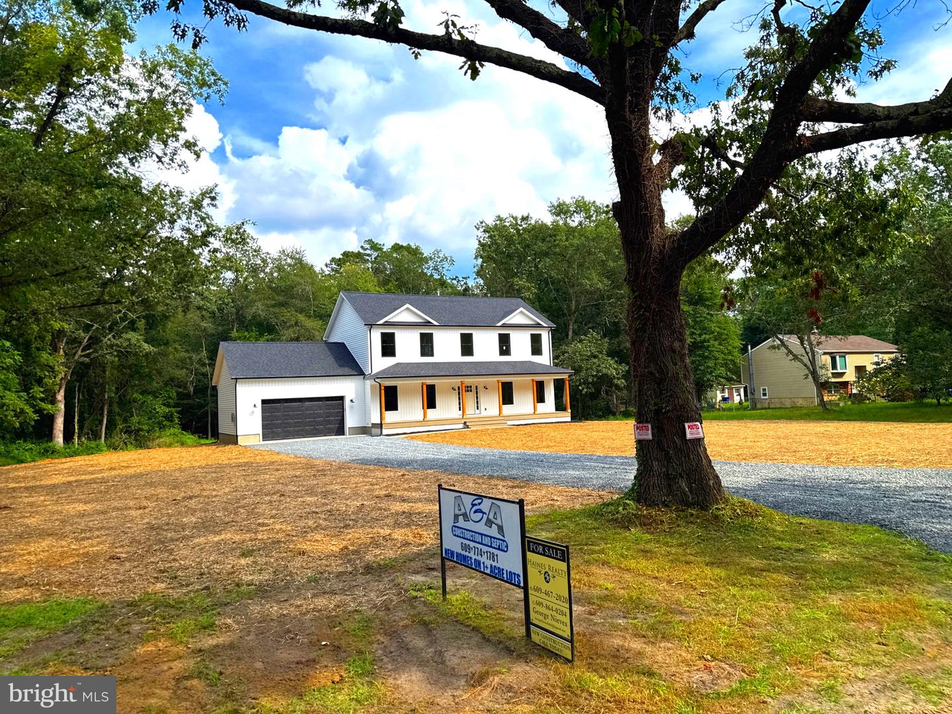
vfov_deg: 56.8
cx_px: 476
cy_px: 357
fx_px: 660
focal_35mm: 24
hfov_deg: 71.6
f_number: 1.78
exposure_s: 1/4310
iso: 80
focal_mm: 6.76
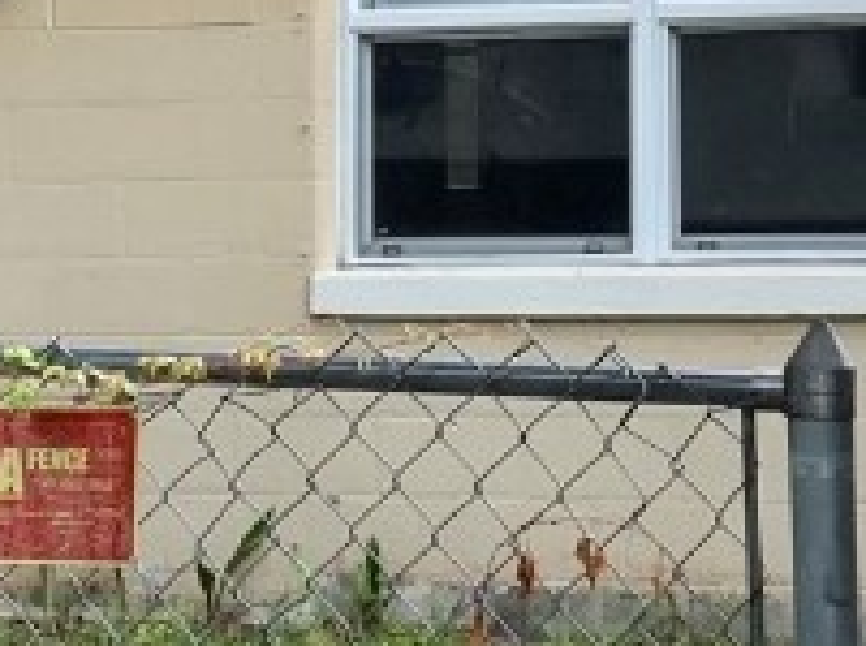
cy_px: -159
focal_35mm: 148
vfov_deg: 9.8
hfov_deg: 13.2
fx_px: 3696
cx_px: 814
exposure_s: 1/120
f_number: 1.8
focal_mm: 3
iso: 32
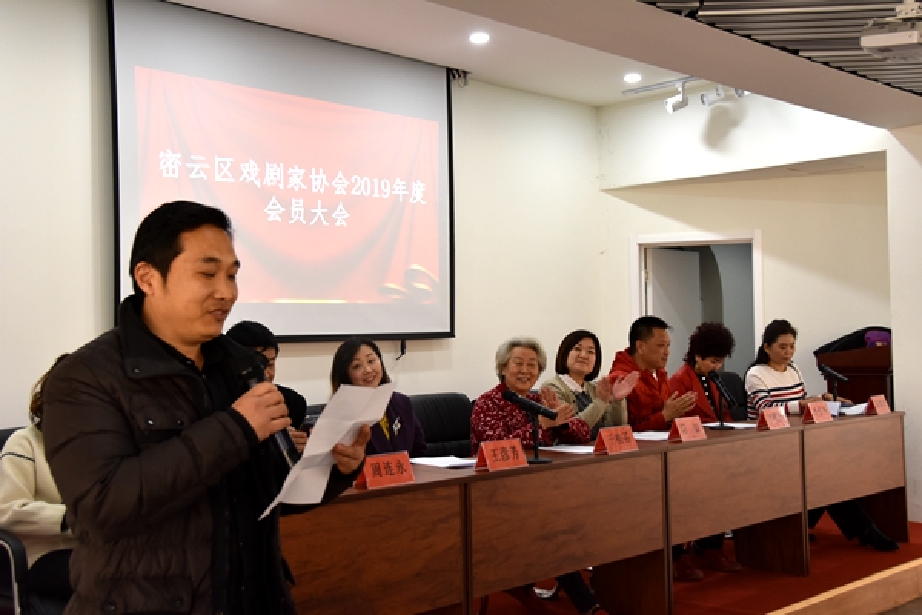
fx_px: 1037
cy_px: 308
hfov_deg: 47.9
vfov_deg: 33.0
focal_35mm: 40
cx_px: 461
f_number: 4.5
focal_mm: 27
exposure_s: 1/80
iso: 800
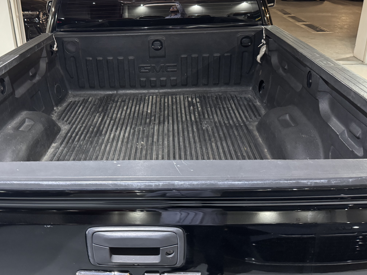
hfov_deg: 53.6
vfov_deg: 41.6
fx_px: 360
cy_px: 107
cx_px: 149
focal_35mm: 34
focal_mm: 6.76
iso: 800
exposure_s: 1/30
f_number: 1.78
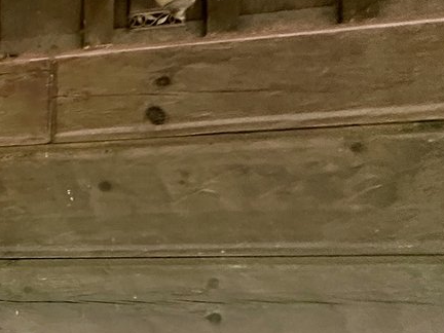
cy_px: 329
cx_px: -310
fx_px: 628
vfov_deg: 28.0
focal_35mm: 49
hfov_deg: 23.9
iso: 500
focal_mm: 2.22
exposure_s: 1/60
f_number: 2.2
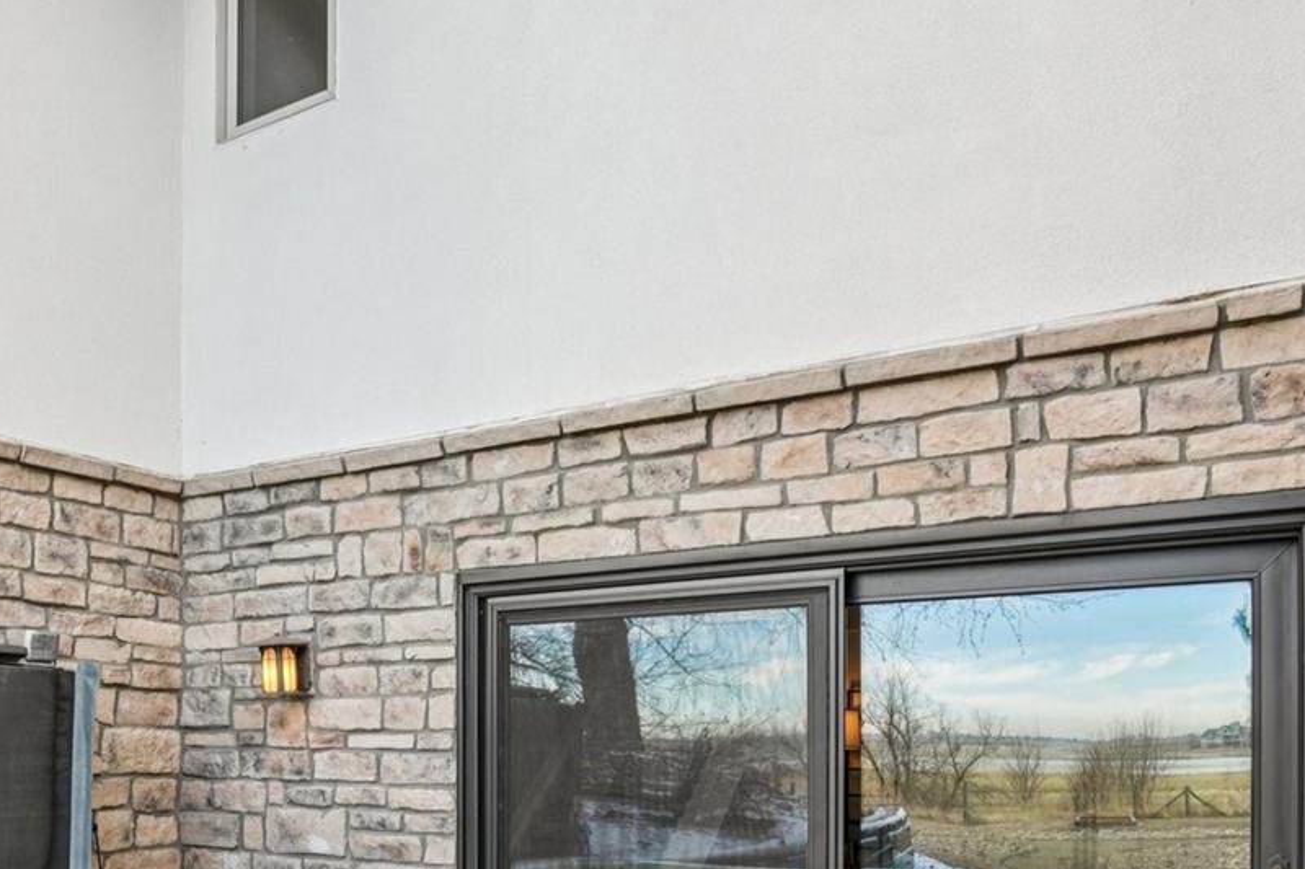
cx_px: 418
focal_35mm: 33
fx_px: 1196
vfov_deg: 37.3
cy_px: 786
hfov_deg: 55.8
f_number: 8
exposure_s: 1/125
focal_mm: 11
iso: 400
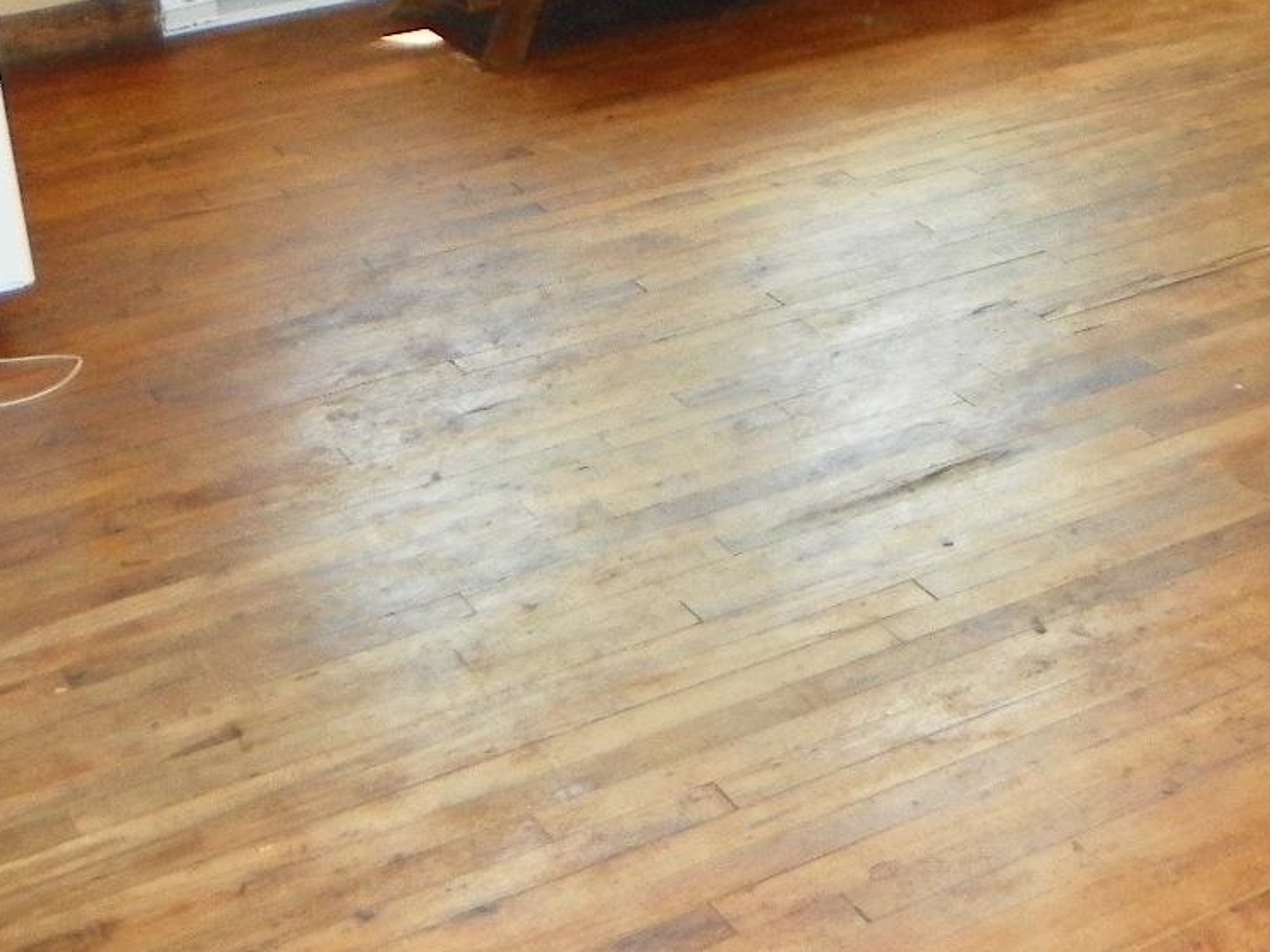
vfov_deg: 19.3
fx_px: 2642
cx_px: 1596
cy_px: -184
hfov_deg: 24.1
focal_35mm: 72
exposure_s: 1/40
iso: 100
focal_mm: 4.6
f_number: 2.8
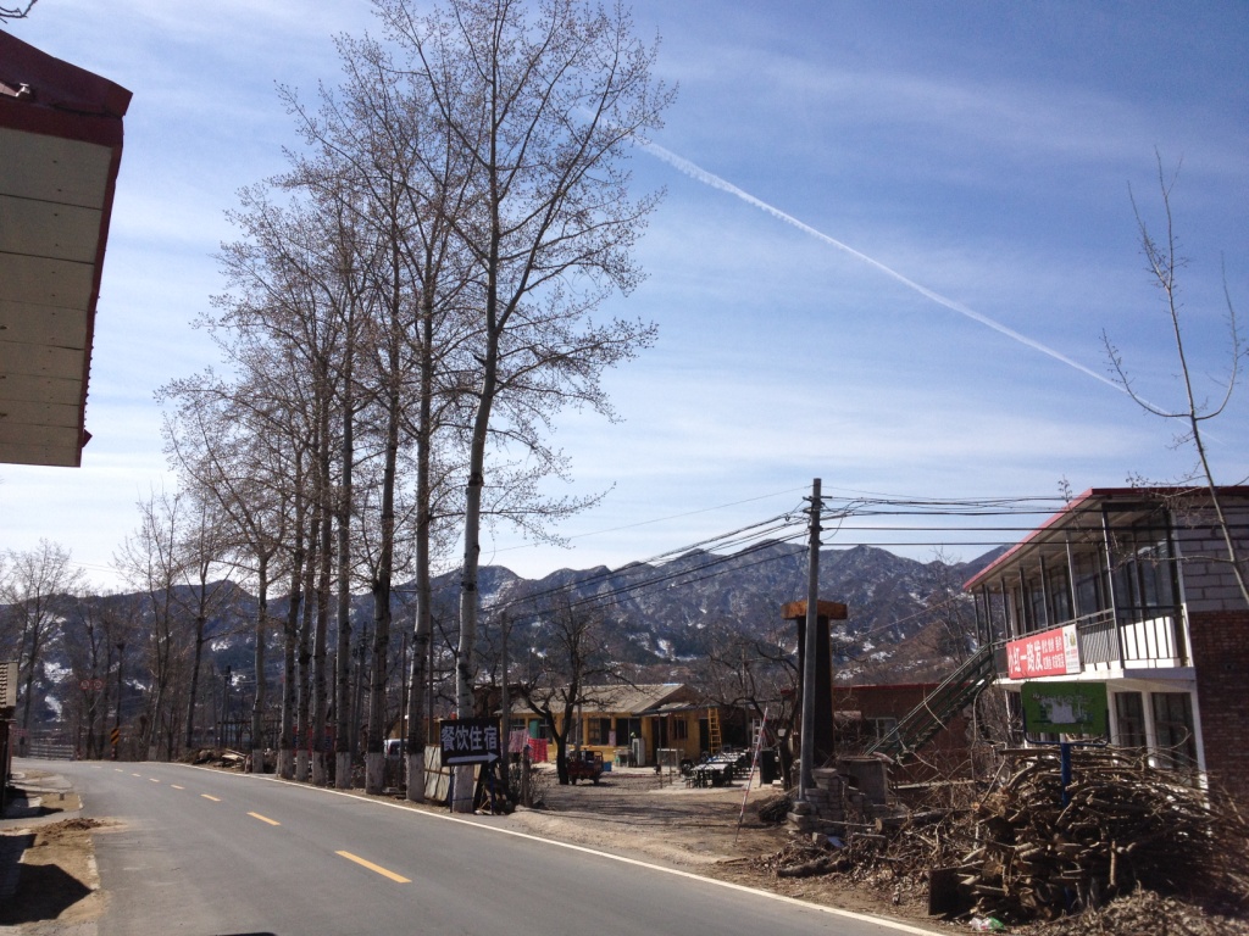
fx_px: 1263
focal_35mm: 35
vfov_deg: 40.7
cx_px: 624
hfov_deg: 52.6
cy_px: 468
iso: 64
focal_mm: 4.28
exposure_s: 1/2762
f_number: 2.4
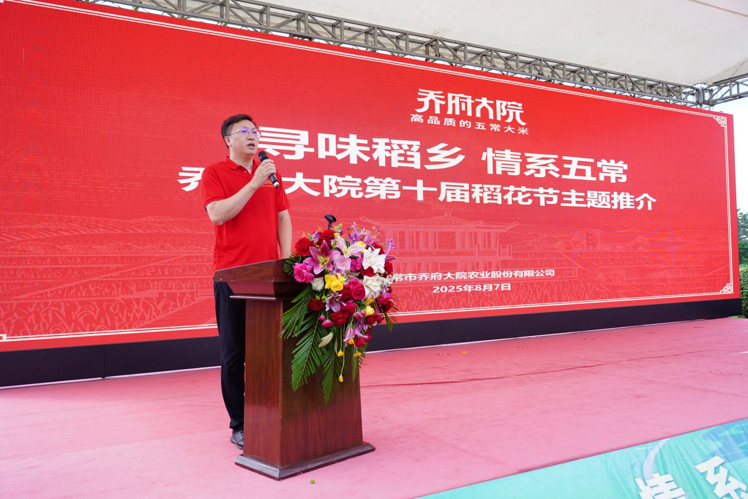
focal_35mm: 30
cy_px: 250
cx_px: 374
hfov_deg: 61.9
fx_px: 623
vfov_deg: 43.6
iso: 125
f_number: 4
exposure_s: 1/160
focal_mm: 30
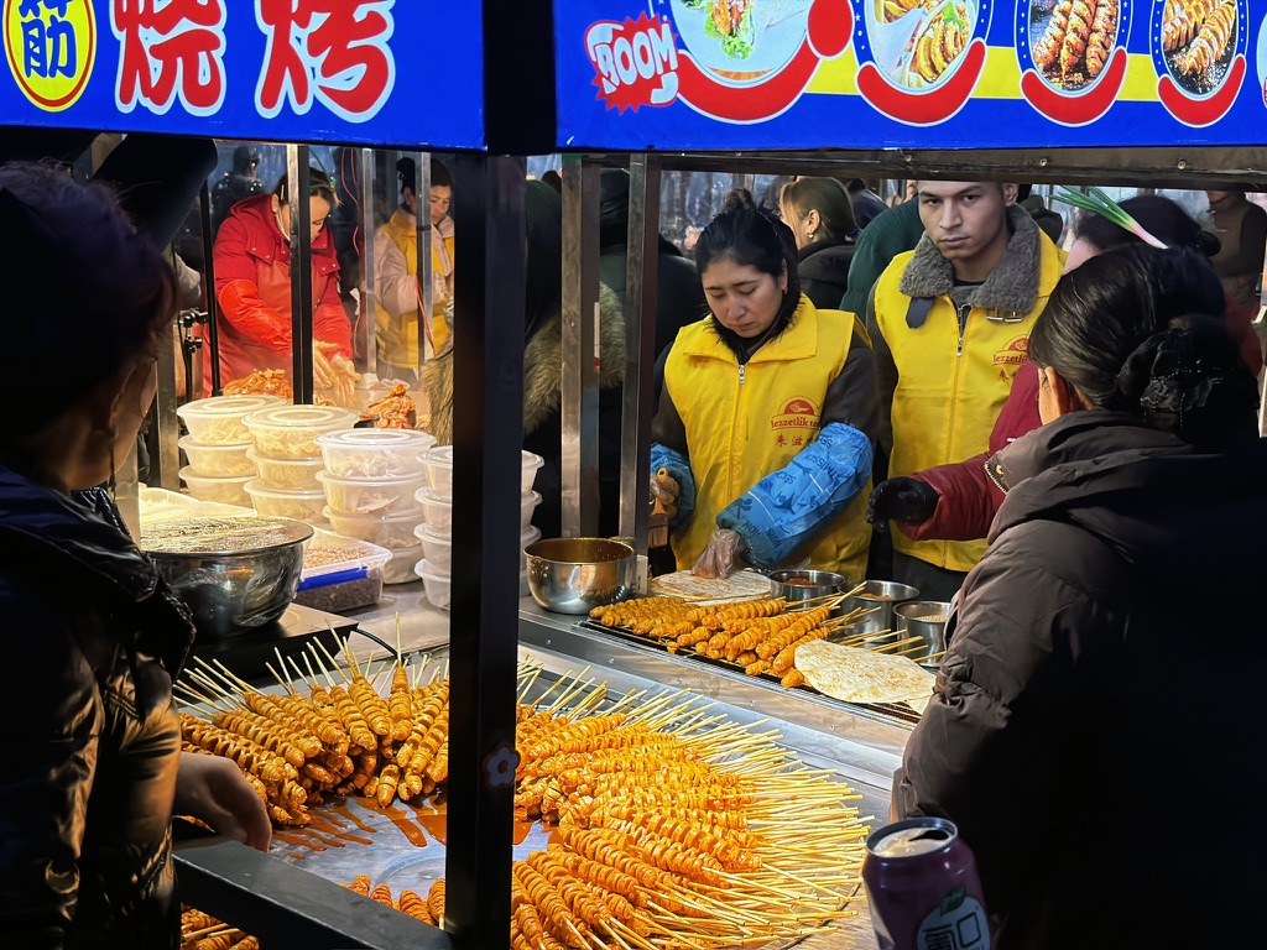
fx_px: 1757
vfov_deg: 30.3
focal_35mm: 48
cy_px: 475
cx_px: 634
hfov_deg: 39.7
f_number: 1.78
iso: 640
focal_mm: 6.76
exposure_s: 1/400
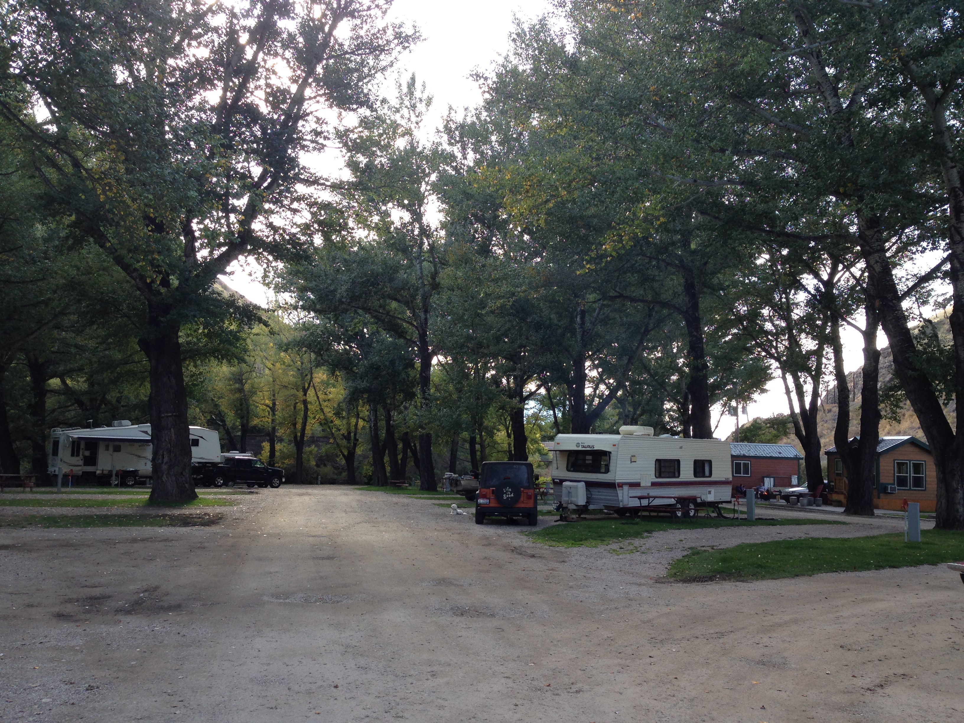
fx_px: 919
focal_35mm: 33
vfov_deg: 42.9
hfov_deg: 55.4
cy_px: 362
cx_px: 482
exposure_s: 1/174
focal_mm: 4.12
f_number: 2.4
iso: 50
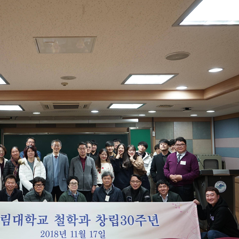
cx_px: 68
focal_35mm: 38
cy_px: 120
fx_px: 297
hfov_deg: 42.8
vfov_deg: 43.9
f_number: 5.6
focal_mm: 29
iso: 800
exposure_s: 1/60
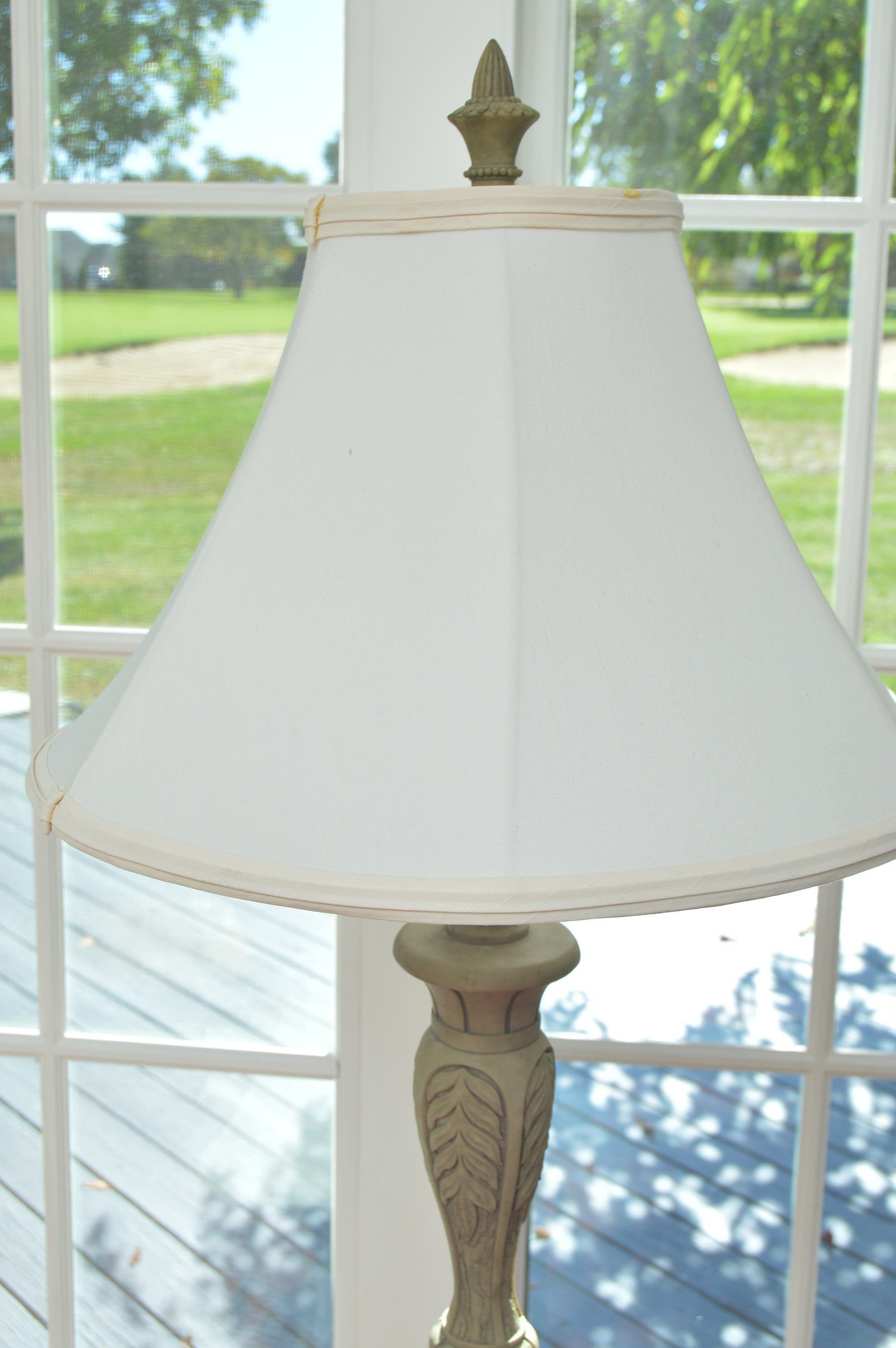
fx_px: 1739
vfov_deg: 42.4
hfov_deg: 28.9
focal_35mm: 46
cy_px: 674
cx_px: 448
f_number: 7.1
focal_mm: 31
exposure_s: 1/100
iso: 200
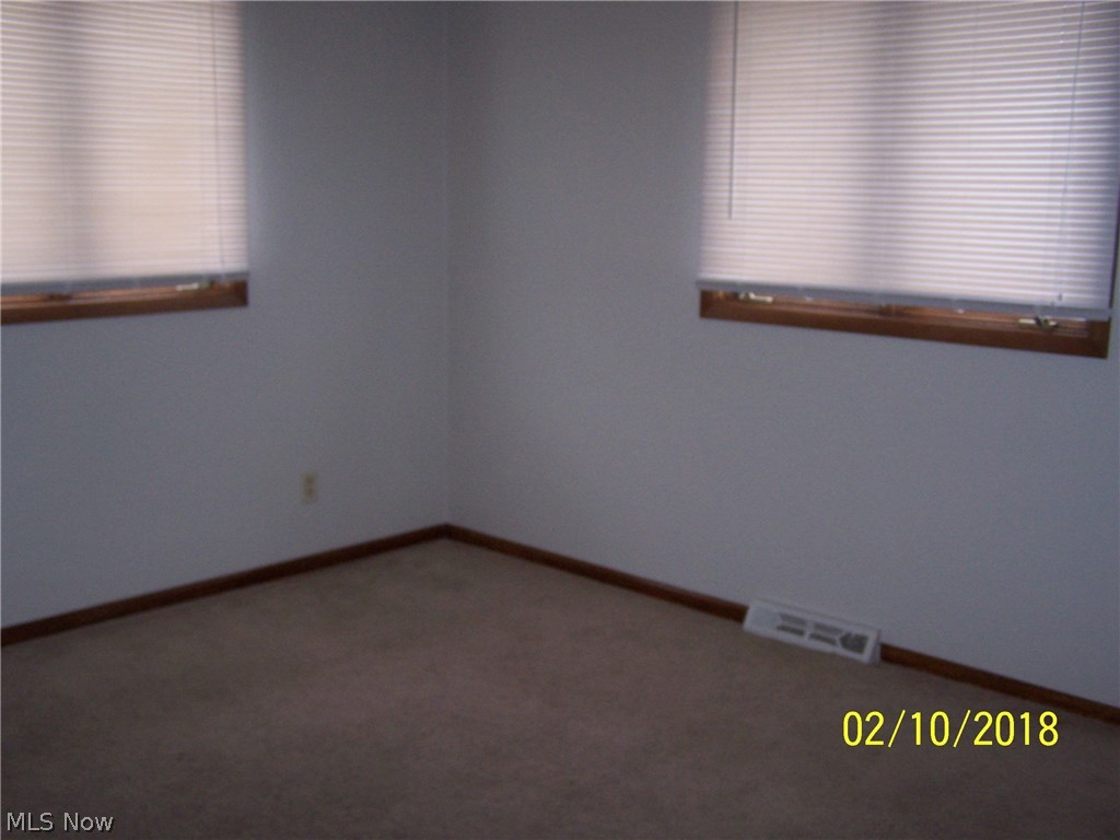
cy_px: 420
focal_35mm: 38
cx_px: 560
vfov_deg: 37.7
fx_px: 1229
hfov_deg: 49.0
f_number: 2.8
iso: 140
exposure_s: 1/60
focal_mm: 6.3
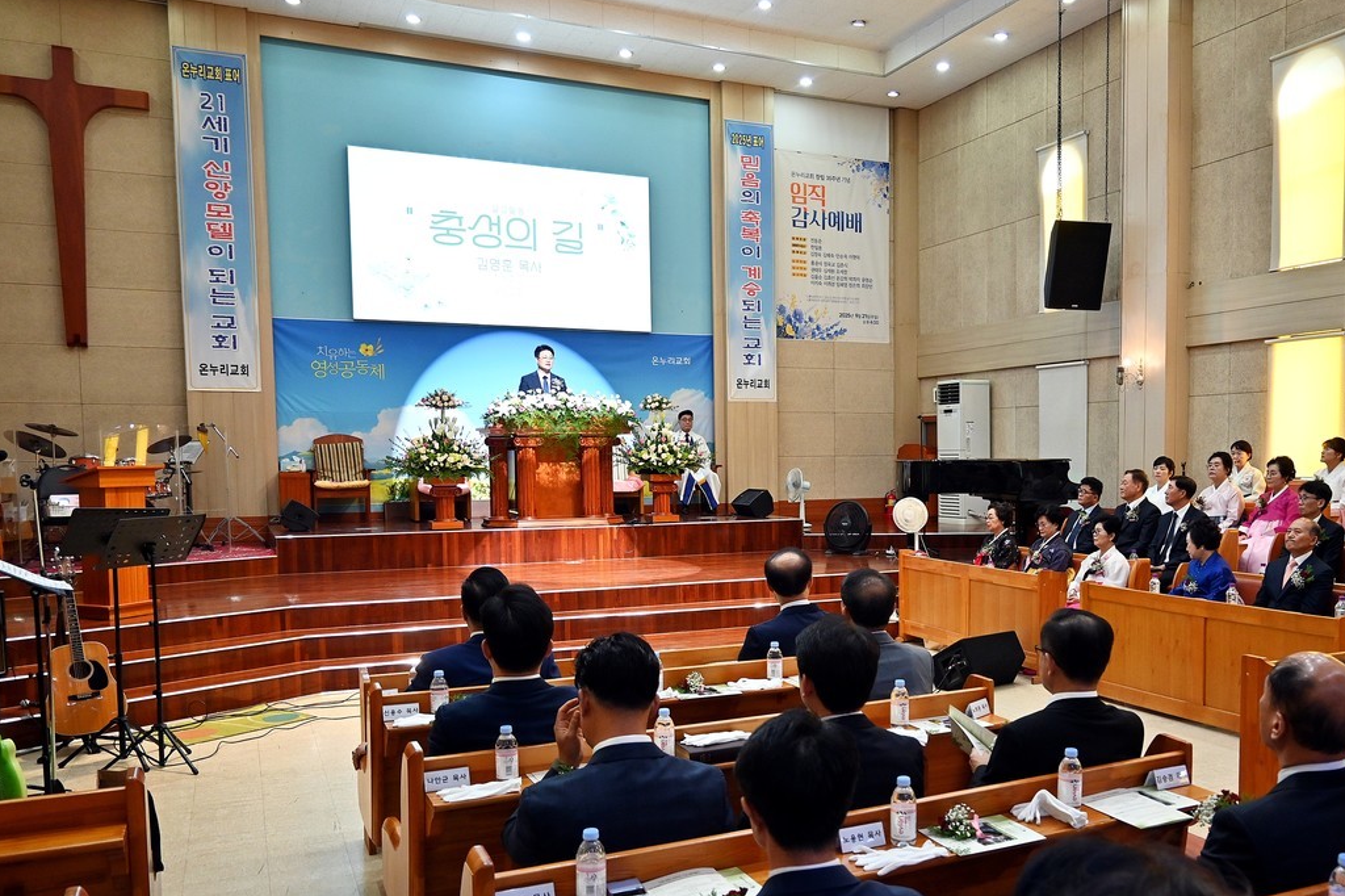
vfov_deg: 43.4
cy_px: 533
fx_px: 1120
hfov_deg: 61.4
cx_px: 814
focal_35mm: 30
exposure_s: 1/125
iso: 560
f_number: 3.5
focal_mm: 16
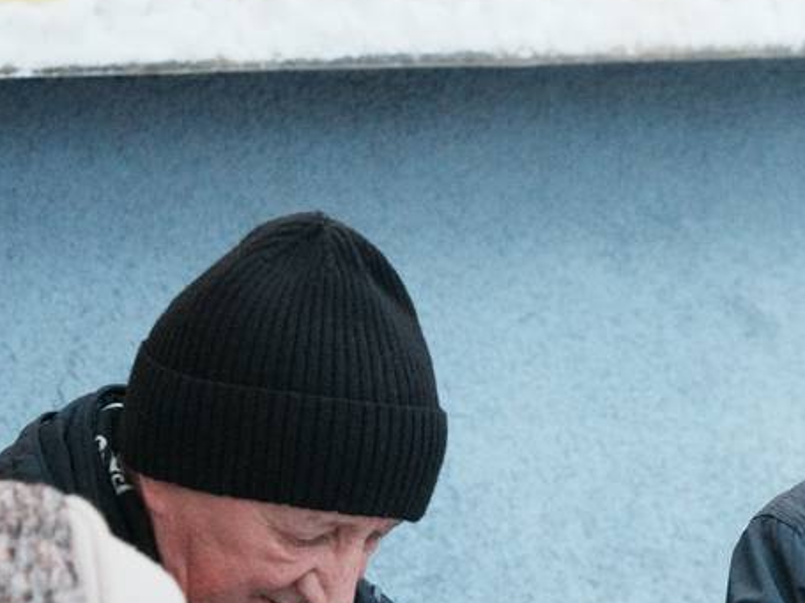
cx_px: 1056
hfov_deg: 5.8
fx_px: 7881
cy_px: 575
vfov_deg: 4.4
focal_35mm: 339
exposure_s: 1/125
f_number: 4.5
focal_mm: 107
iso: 5000
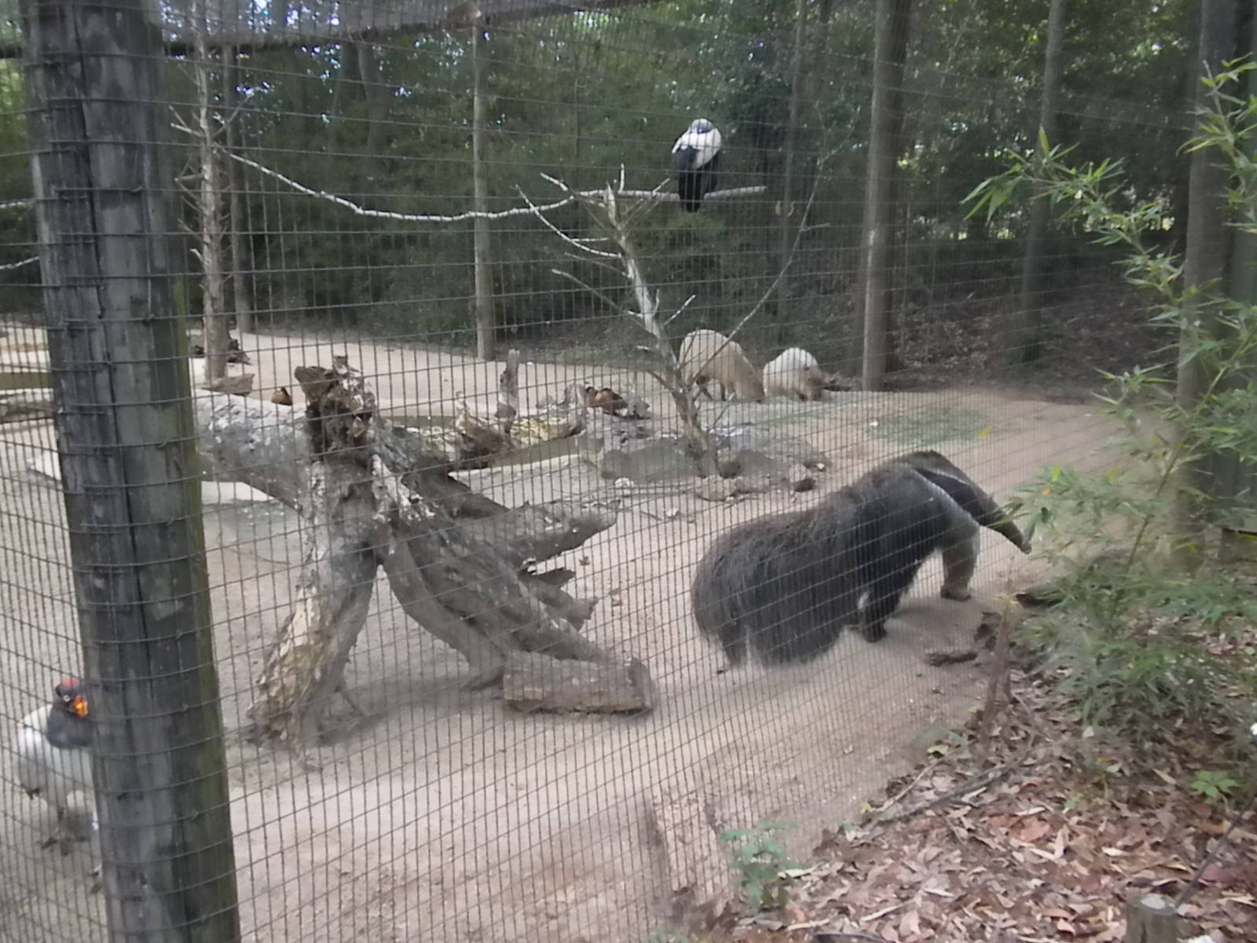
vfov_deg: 38.7
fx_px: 1344
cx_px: 628
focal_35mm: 37
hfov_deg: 50.1
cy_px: 472
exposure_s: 1/271
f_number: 3.5
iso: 640
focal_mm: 6.6
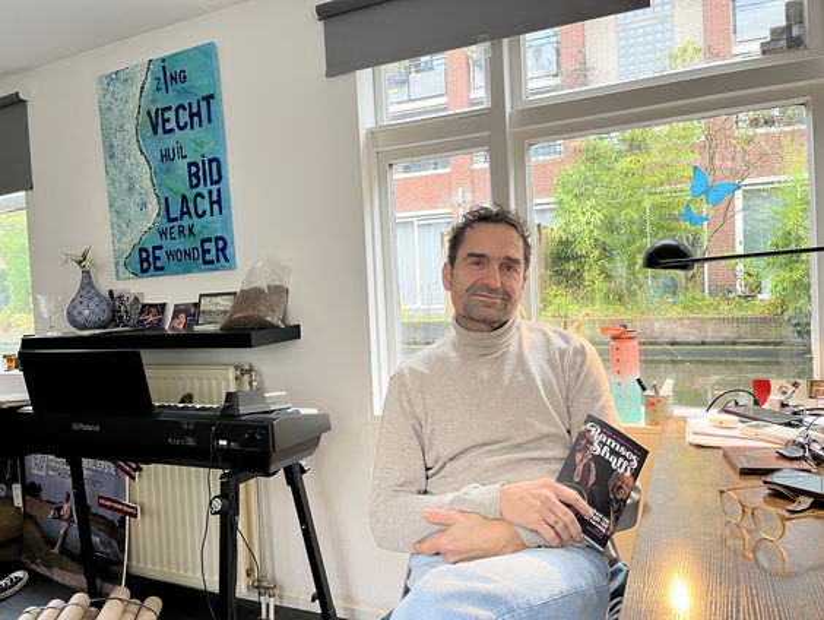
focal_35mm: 26
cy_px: 310
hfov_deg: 67.3
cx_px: 412
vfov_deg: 53.1
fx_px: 619
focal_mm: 5.1
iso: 100
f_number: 1.6
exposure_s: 1/50
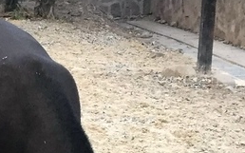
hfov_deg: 16.2
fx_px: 794
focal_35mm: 119
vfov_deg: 10.7
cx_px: -113
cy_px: 200
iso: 64
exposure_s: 1/33
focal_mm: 4.15
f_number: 2.2
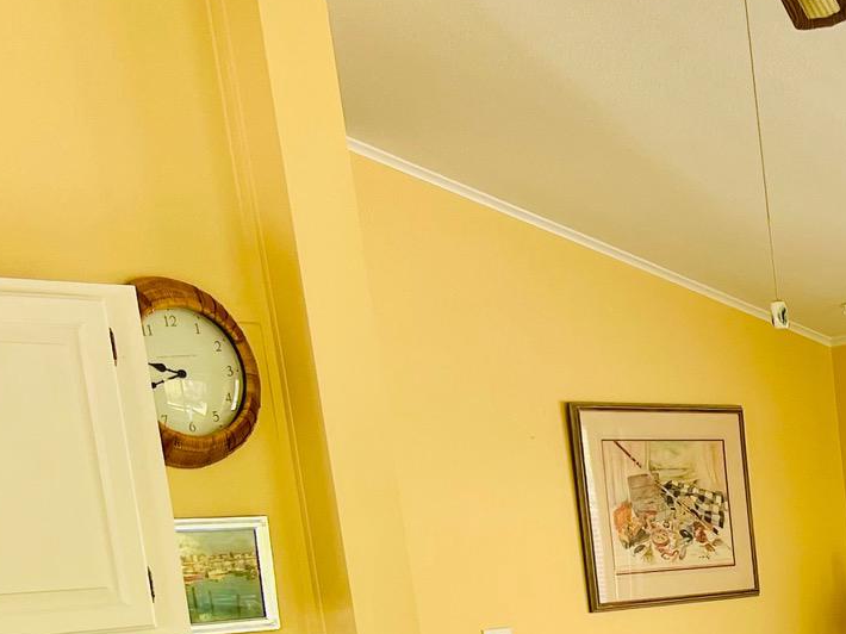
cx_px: 1013
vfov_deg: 18.2
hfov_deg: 23.7
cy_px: 841
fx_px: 1832
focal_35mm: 75
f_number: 1.5
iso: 64
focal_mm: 5.7
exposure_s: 1/121
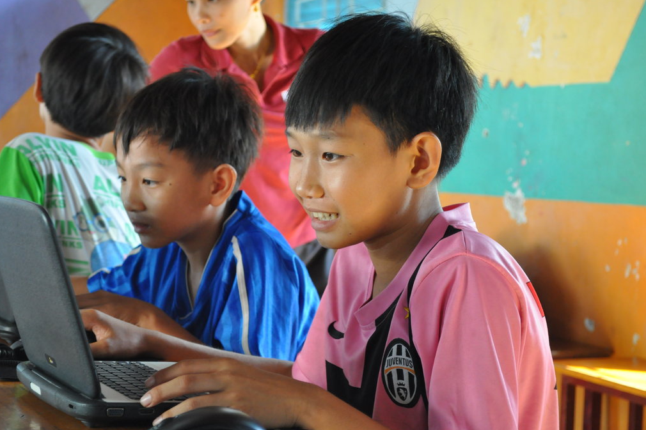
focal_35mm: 79
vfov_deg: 17.3
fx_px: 1417
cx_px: 322
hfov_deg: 25.7
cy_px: 214
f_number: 5.6
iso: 1400
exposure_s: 1/60
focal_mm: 52
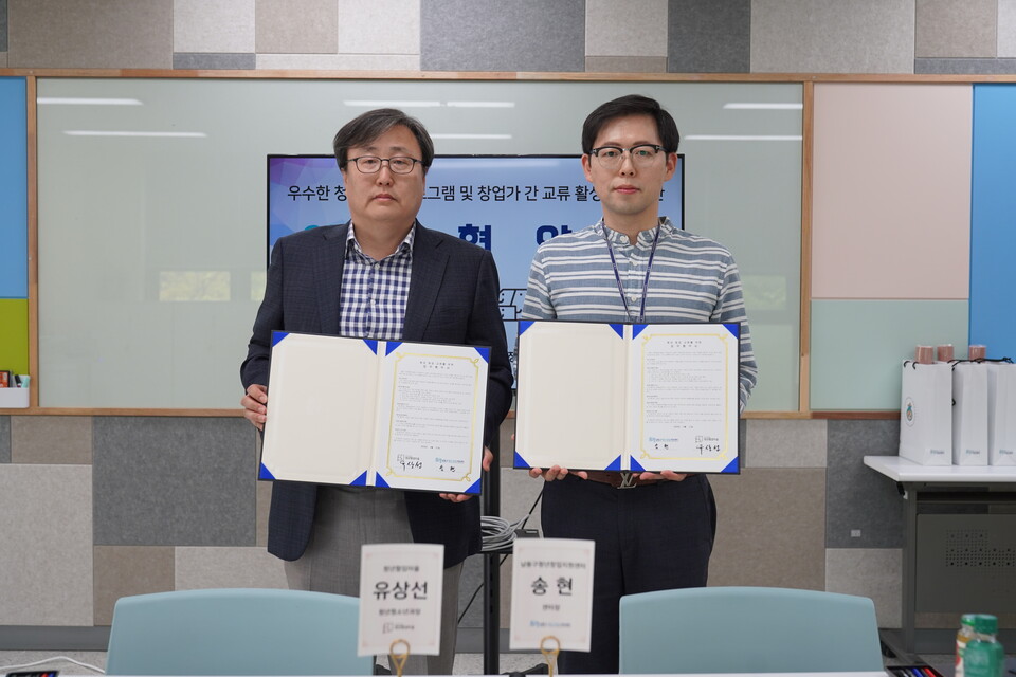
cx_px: 508
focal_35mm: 46
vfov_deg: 29.2
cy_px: 338
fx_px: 1298
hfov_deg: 42.7
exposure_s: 1/160
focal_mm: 46
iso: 500
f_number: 4
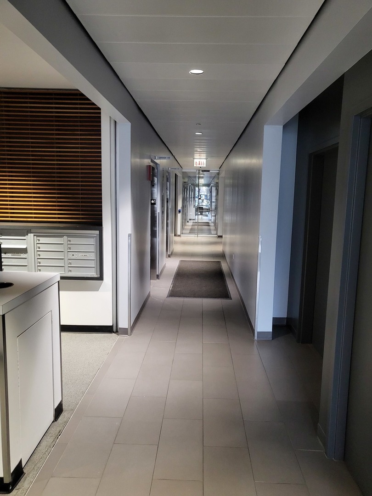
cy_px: 248
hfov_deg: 53.1
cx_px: 186
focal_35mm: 26
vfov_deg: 67.3
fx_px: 373
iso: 640
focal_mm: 4.25
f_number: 1.8
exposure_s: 1/40
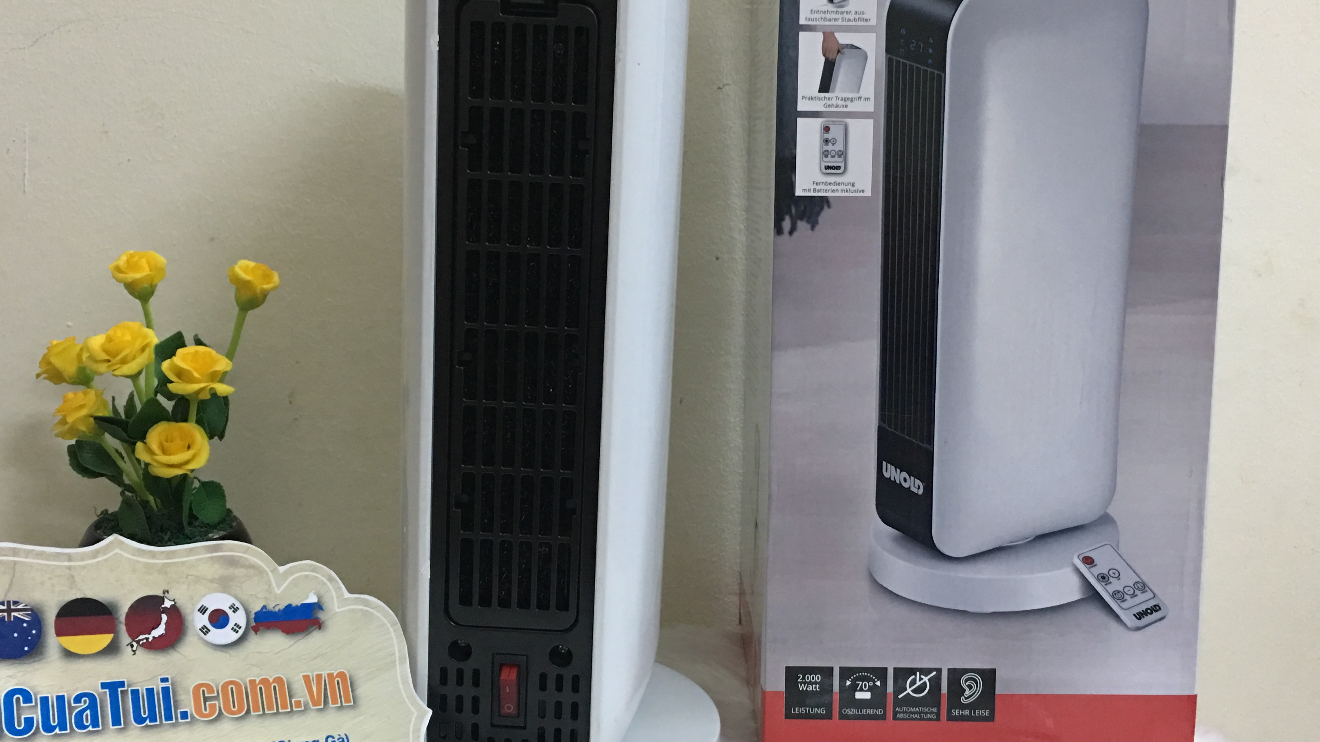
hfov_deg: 48.3
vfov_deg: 28.3
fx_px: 1470
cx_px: 704
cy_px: 361
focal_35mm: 42
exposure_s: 1/10
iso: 100
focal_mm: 4.15
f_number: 2.2
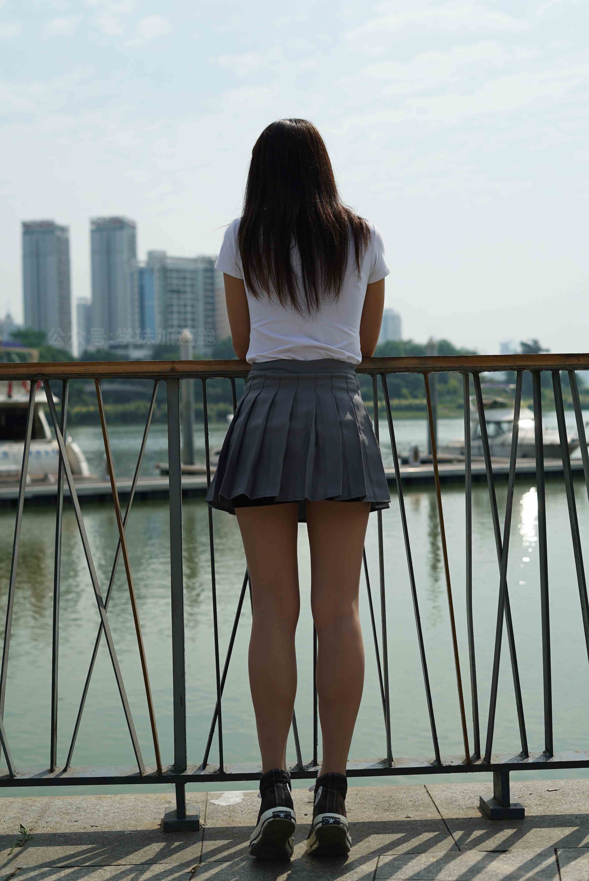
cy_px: 440
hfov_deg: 27.0
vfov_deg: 39.6
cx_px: 294
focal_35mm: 50
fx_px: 1225
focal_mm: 50
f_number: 4
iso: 50
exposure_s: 1/1600
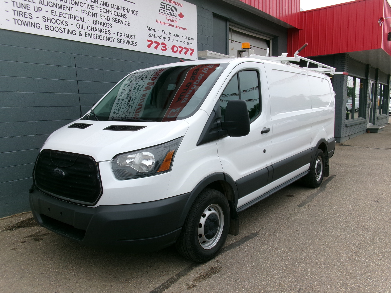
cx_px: 196
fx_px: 316
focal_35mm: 28
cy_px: 146
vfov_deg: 49.7
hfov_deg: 63.4
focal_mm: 5.1
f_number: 10.8
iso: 100
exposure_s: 1/70
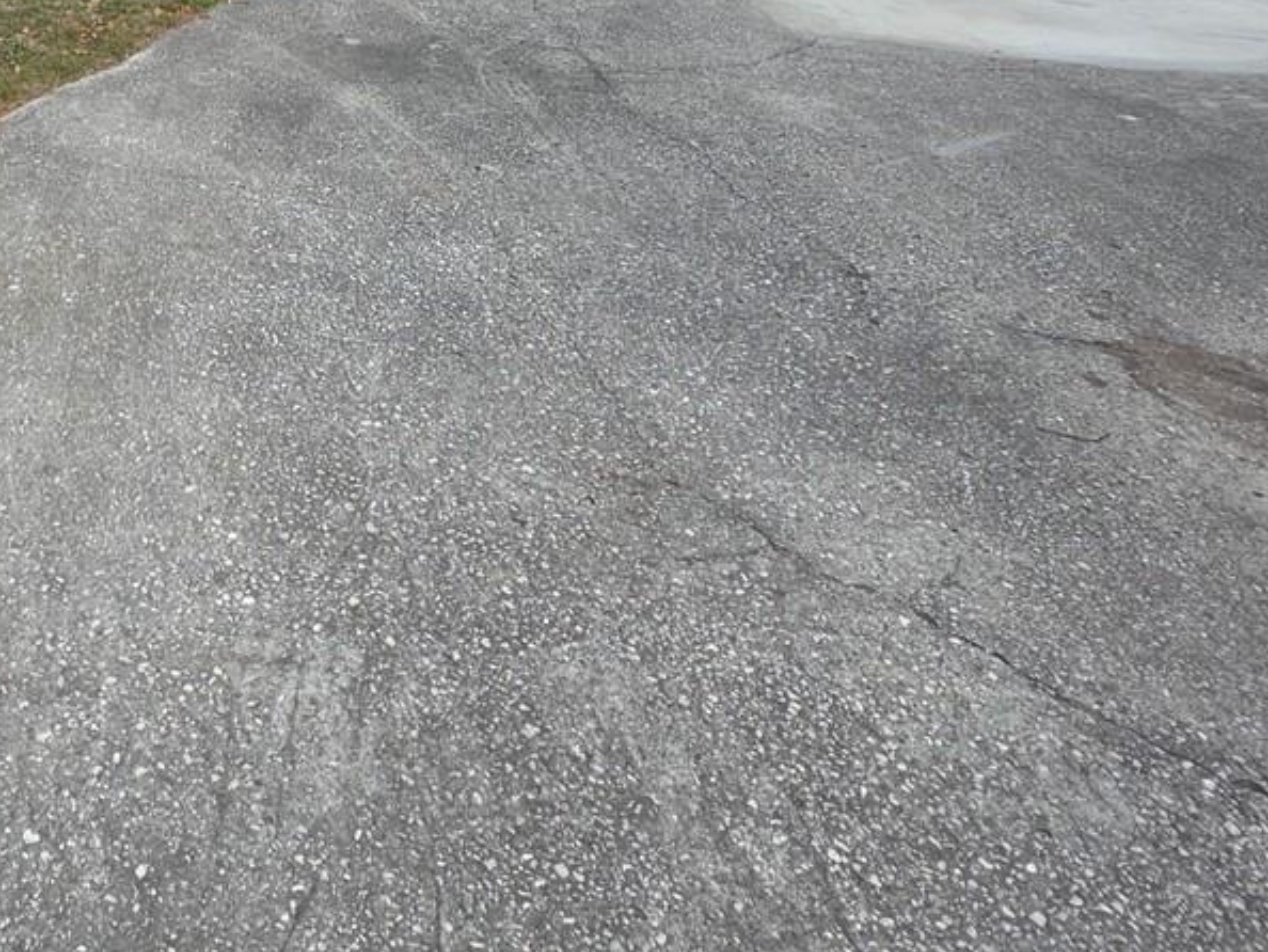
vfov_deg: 30.9
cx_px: 145
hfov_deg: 47.7
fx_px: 1283
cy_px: -312
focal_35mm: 35
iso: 20
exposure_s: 1/370
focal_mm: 2.2
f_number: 1.9
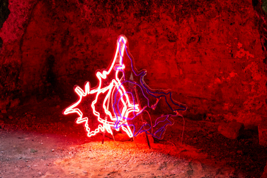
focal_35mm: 45
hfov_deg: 43.6
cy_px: 89
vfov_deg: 29.9
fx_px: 334
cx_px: 134
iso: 6400
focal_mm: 30
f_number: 11
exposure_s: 1/40
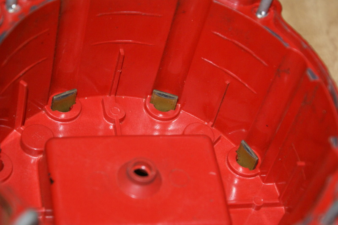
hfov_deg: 19.5
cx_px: 169
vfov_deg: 13.0
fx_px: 986
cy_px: 112
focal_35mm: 105
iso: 400
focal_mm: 70
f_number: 5.6
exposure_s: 1/125
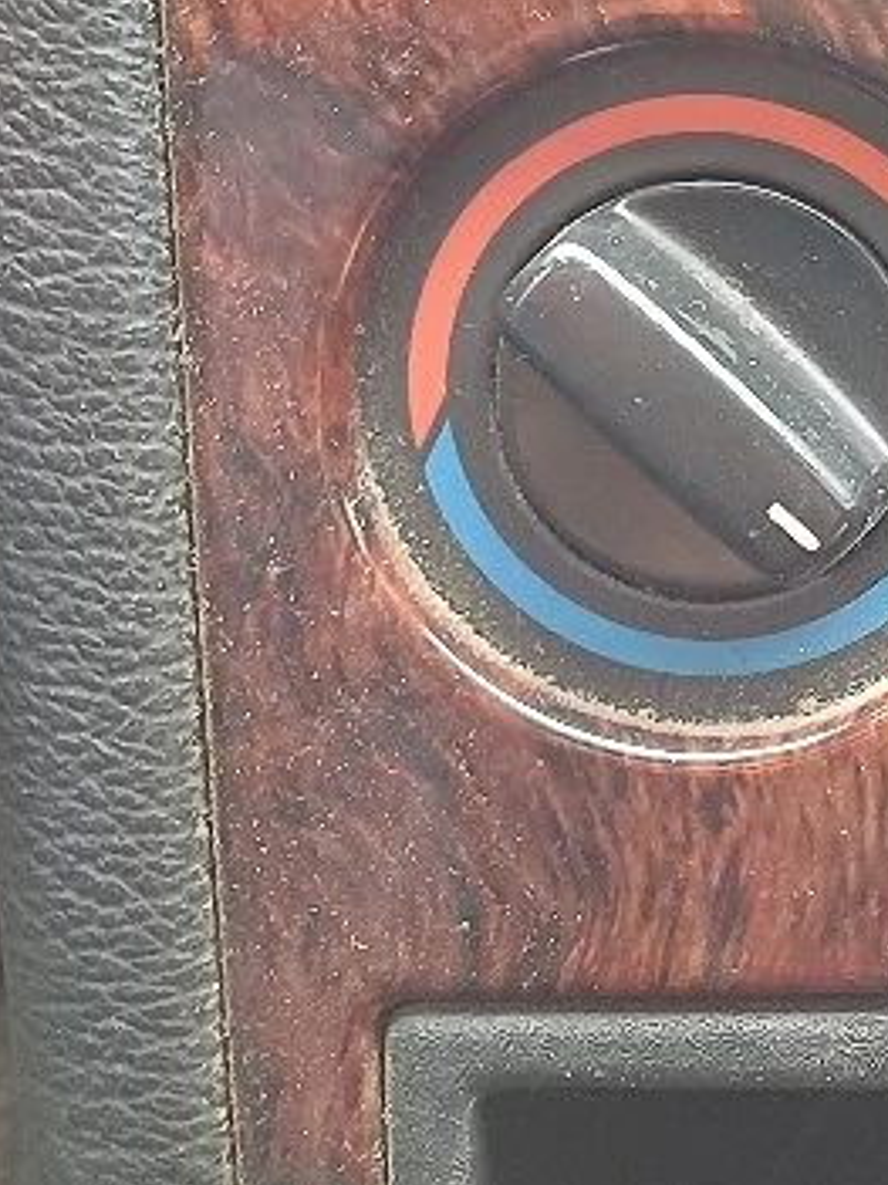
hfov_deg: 14.1
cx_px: 1489
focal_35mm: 95
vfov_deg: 20.3
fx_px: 3251
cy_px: 164
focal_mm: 4.65
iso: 400
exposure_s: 1/33.4
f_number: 1.8
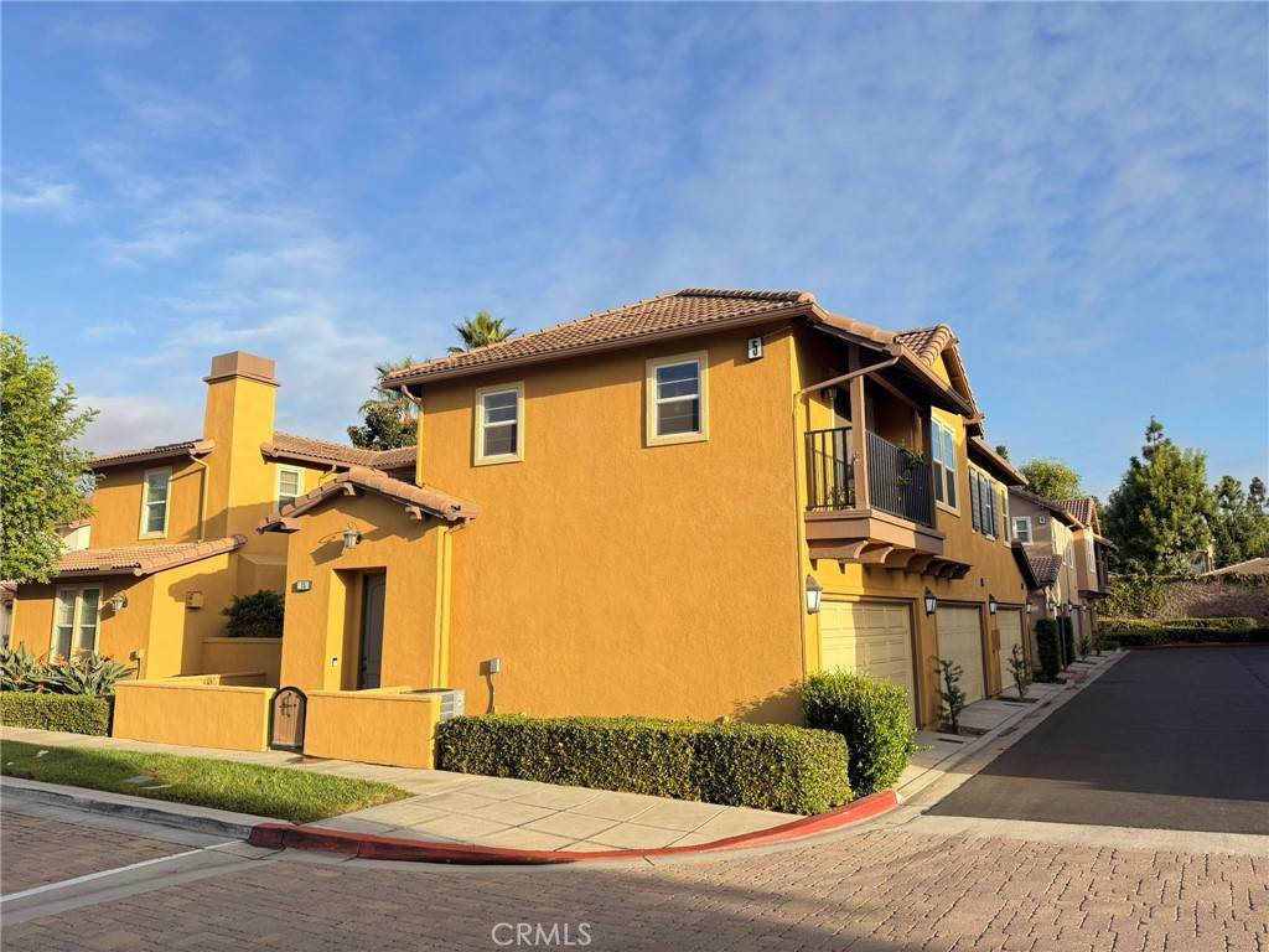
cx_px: 634
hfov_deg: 71.6
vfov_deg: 56.8
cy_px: 476
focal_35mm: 24
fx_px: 880
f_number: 1.78
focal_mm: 6.76
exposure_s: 1/1727
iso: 100
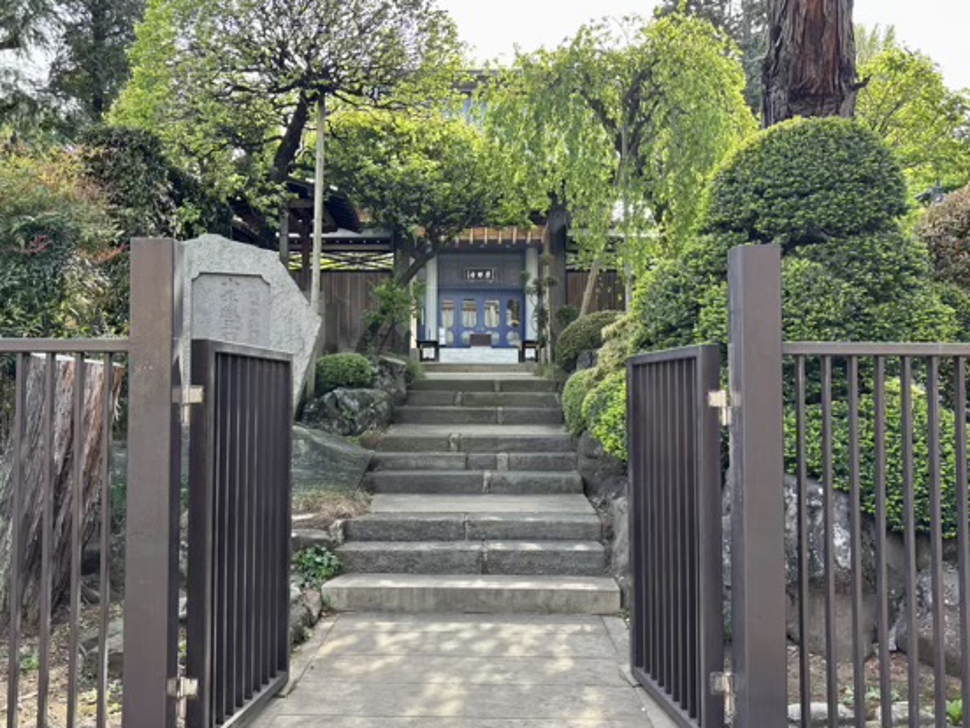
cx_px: 446
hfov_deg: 55.3
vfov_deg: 42.9
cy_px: 360
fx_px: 925
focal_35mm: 33
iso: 50
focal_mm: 5.96
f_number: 1.6
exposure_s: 1/281
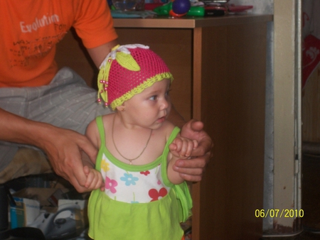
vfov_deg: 14.1
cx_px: 160
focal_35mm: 105
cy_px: 120
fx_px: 971
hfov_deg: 18.7
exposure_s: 1/60
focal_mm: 18.8
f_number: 5.7
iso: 200
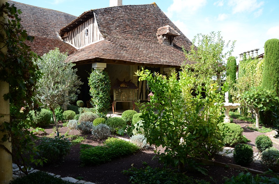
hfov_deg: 67.5
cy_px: 92
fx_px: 209
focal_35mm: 27
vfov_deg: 47.7
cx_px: 140
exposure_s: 1/200
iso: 100
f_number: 5.6
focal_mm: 18
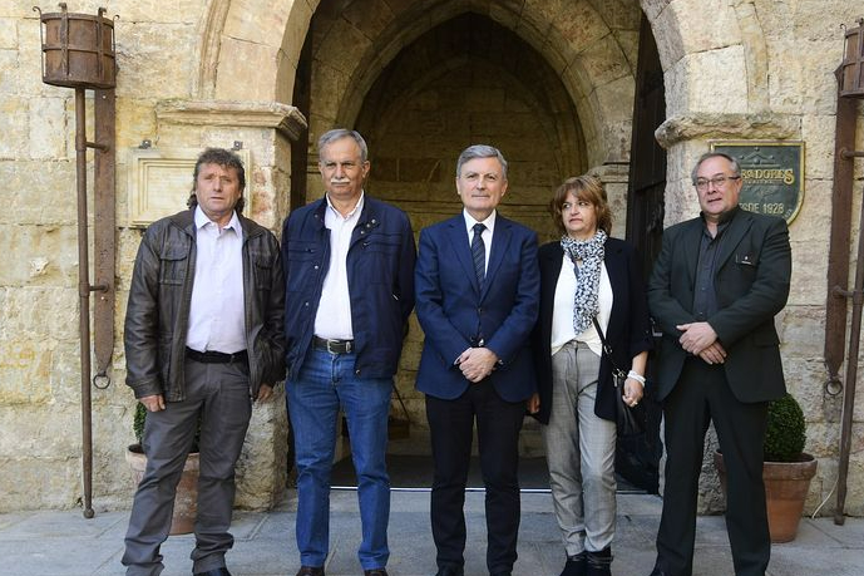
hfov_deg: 51.9
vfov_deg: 35.9
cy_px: 305
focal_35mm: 37
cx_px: 453
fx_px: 888
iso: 500
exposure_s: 1/100
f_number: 6.3
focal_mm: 20
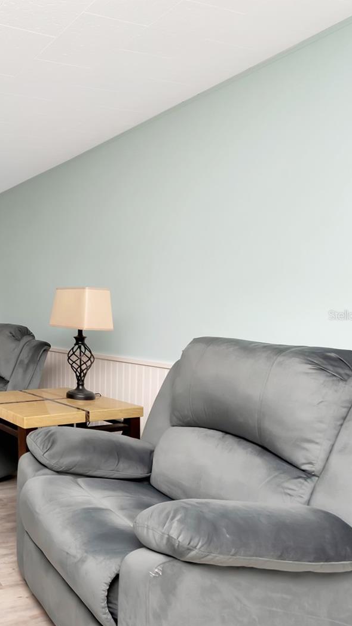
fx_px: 398
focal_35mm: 24
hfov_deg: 34.8
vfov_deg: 76.3
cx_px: -96
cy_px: 315
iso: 500
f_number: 9
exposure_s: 1/200
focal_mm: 10
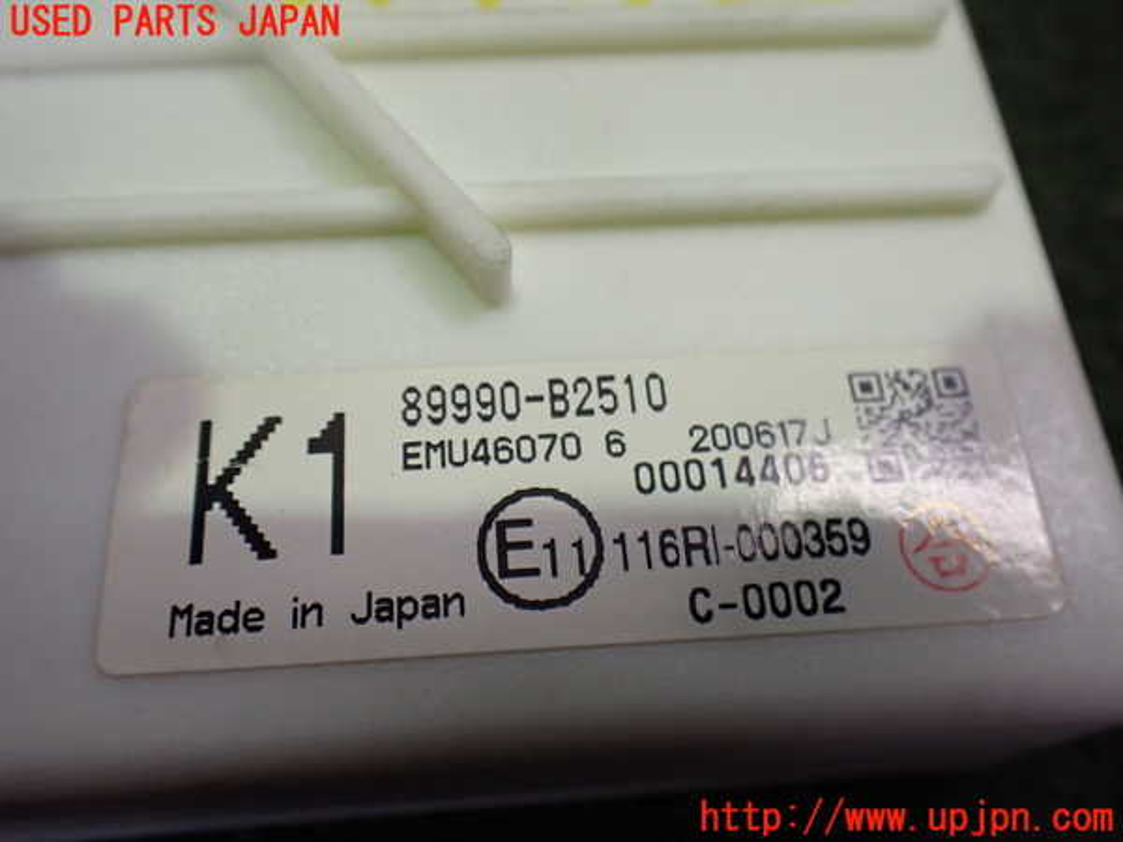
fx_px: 973
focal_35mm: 30
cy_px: 421
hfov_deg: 60.0
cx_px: 562
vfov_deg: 46.8
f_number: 2.3
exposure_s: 1/125
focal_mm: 5.4
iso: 500
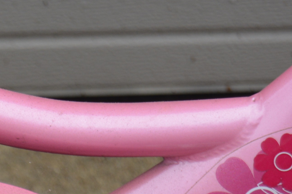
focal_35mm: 386
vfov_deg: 3.6
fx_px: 3133
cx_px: -303
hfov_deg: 5.2
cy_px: 176
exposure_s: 1/125
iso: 200
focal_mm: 55
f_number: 5.6
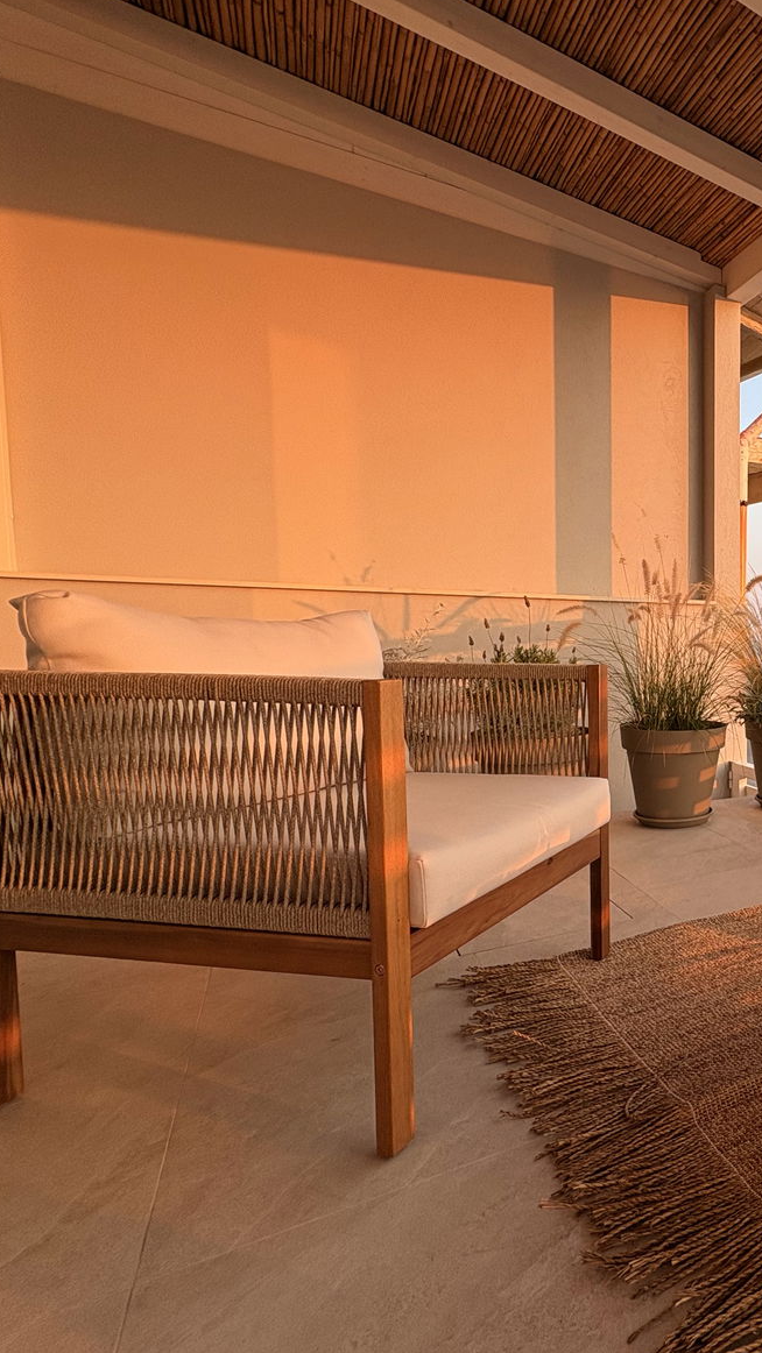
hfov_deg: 42.6
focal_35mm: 21
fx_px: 754
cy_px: 693
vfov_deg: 83.8
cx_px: 831
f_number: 2.2
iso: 40
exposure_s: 1/226
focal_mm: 2.22
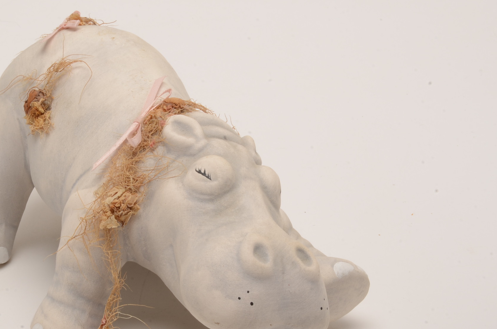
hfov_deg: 23.0
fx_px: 1212
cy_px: 213
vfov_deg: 15.4
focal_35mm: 88
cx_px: 159
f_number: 32
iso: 100
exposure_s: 1/160
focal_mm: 40
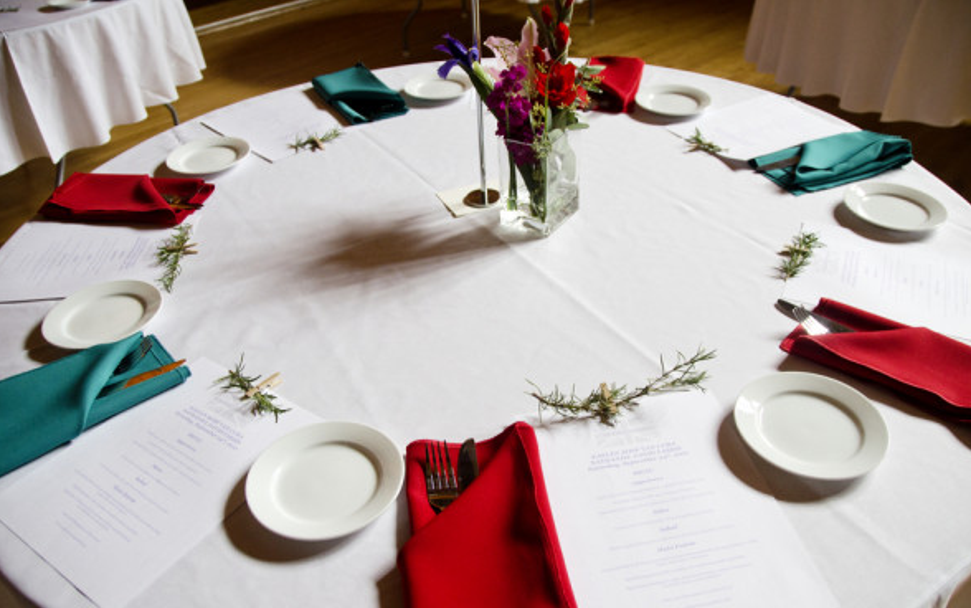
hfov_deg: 66.4
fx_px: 741
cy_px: 315
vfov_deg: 44.6
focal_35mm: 28
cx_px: 490
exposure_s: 1/80
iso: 640
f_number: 3.5
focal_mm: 18
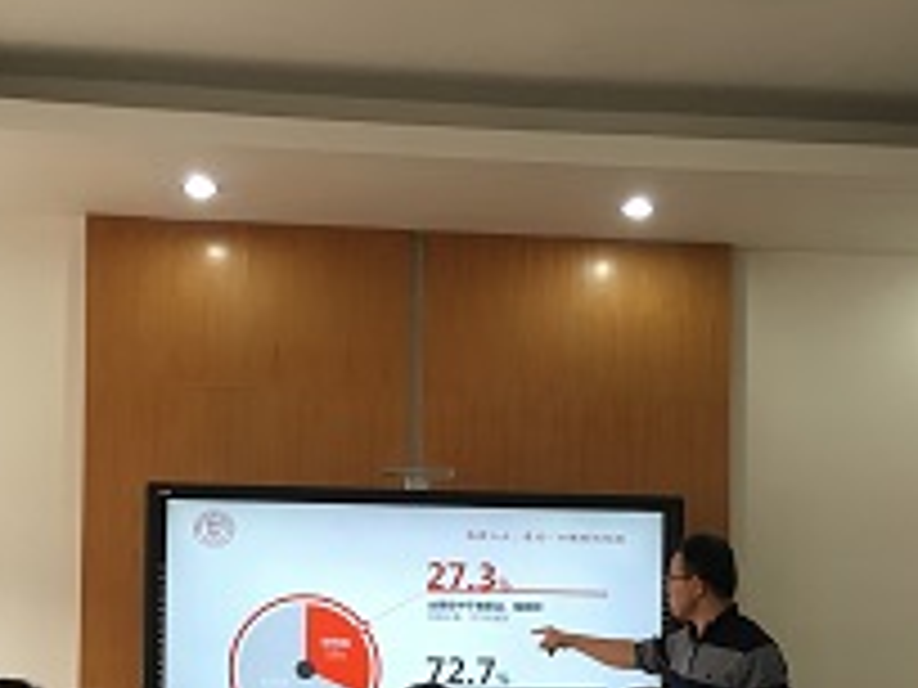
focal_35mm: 57
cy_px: 648
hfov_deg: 33.8
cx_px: 508
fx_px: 1512
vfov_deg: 24.7
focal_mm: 4.15
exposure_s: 1/33
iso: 40
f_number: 2.2
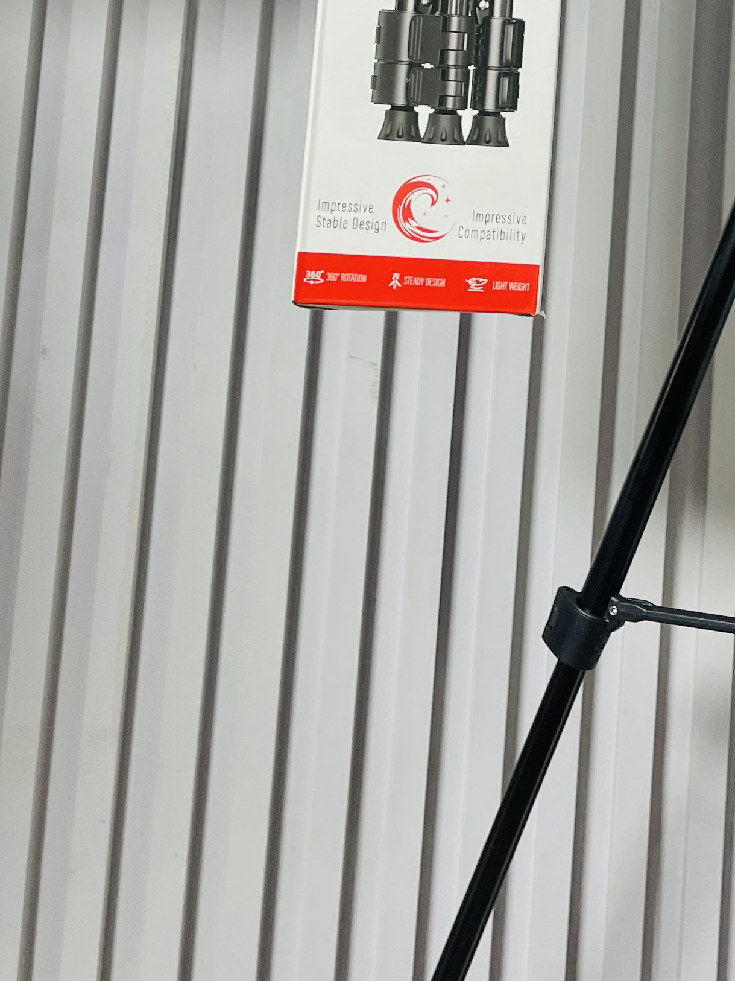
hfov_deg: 23.2
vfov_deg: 28.6
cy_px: -75
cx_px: 617
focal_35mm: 62
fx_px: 1756
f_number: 1.6
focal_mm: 5.1
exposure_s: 1/100
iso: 50
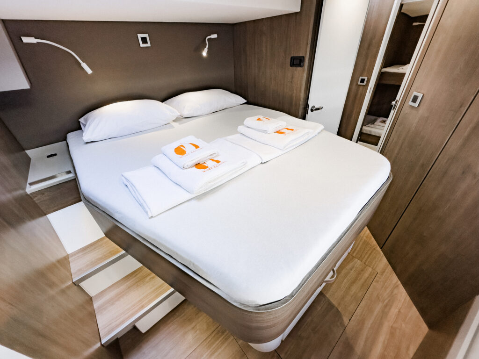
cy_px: 180
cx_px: 240
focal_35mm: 14
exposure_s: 1/125
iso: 80
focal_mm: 2.22
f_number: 2.2
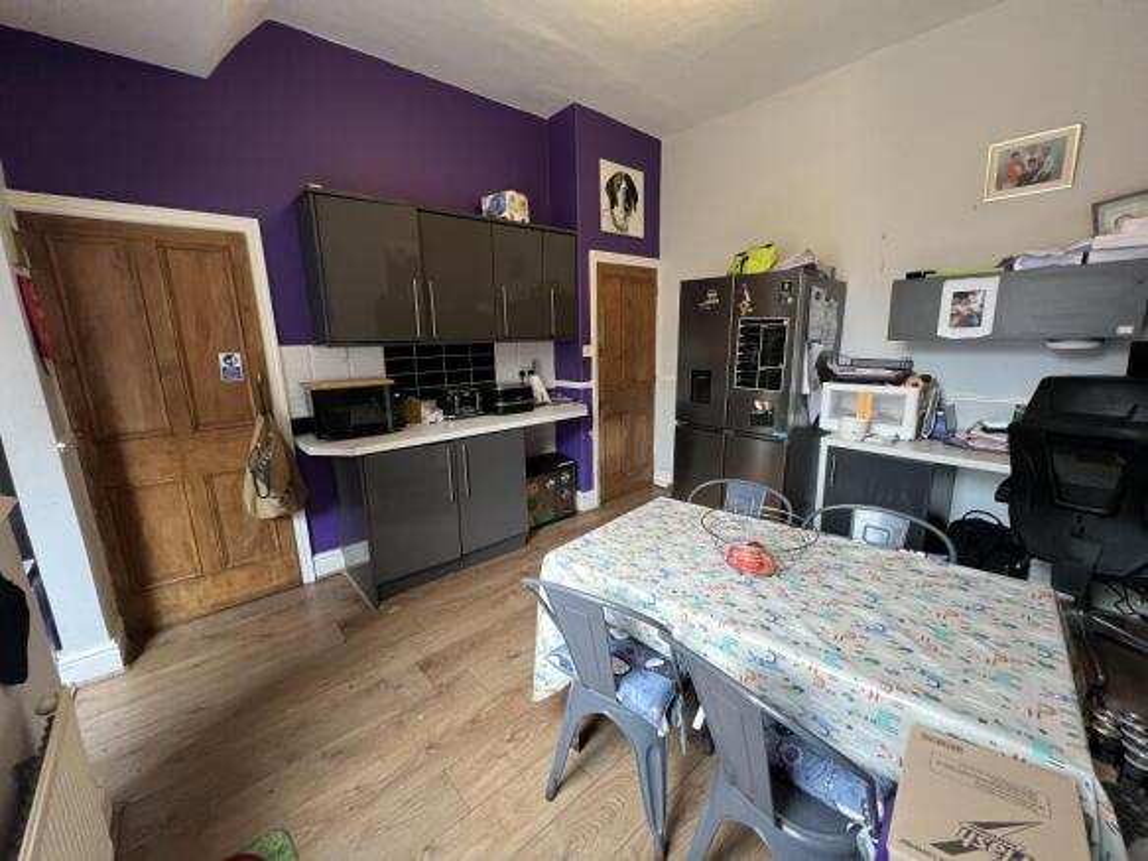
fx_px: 431
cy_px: 430
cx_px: 574
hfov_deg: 106.2
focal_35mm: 13
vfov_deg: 89.9
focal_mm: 1.57
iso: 400
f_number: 1.8
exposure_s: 1/50
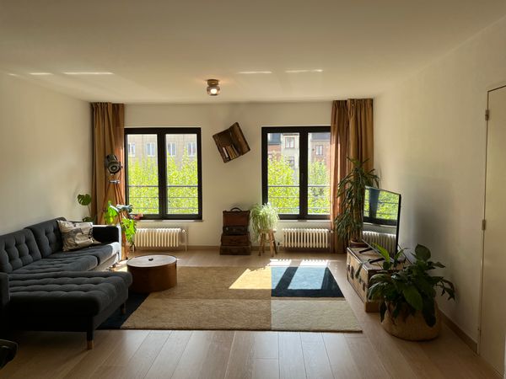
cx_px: 253
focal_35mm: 26
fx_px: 380
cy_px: 190
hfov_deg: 67.3
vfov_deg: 53.1
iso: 50
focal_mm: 5.1
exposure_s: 1/373
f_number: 1.6
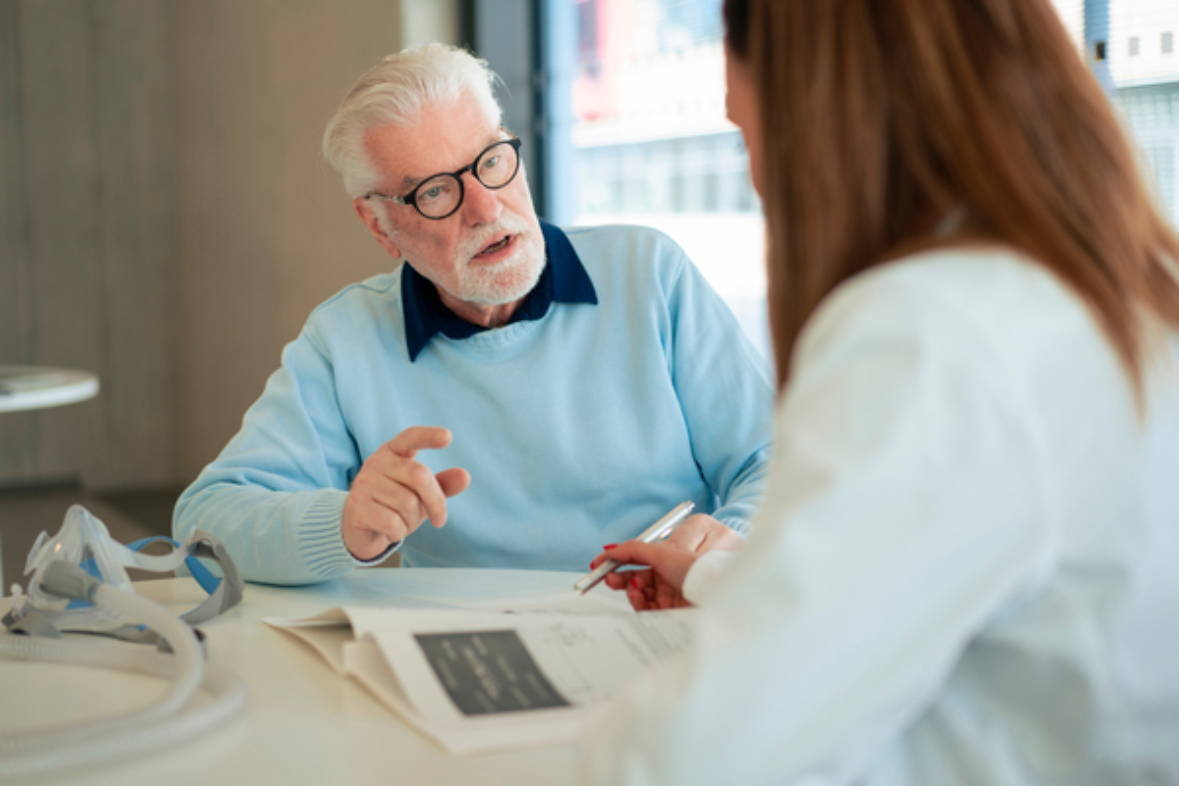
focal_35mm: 55
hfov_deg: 36.2
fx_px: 1801
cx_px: 590
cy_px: 393
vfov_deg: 24.6
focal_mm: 55
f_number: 2.2
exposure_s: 1/125
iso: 200
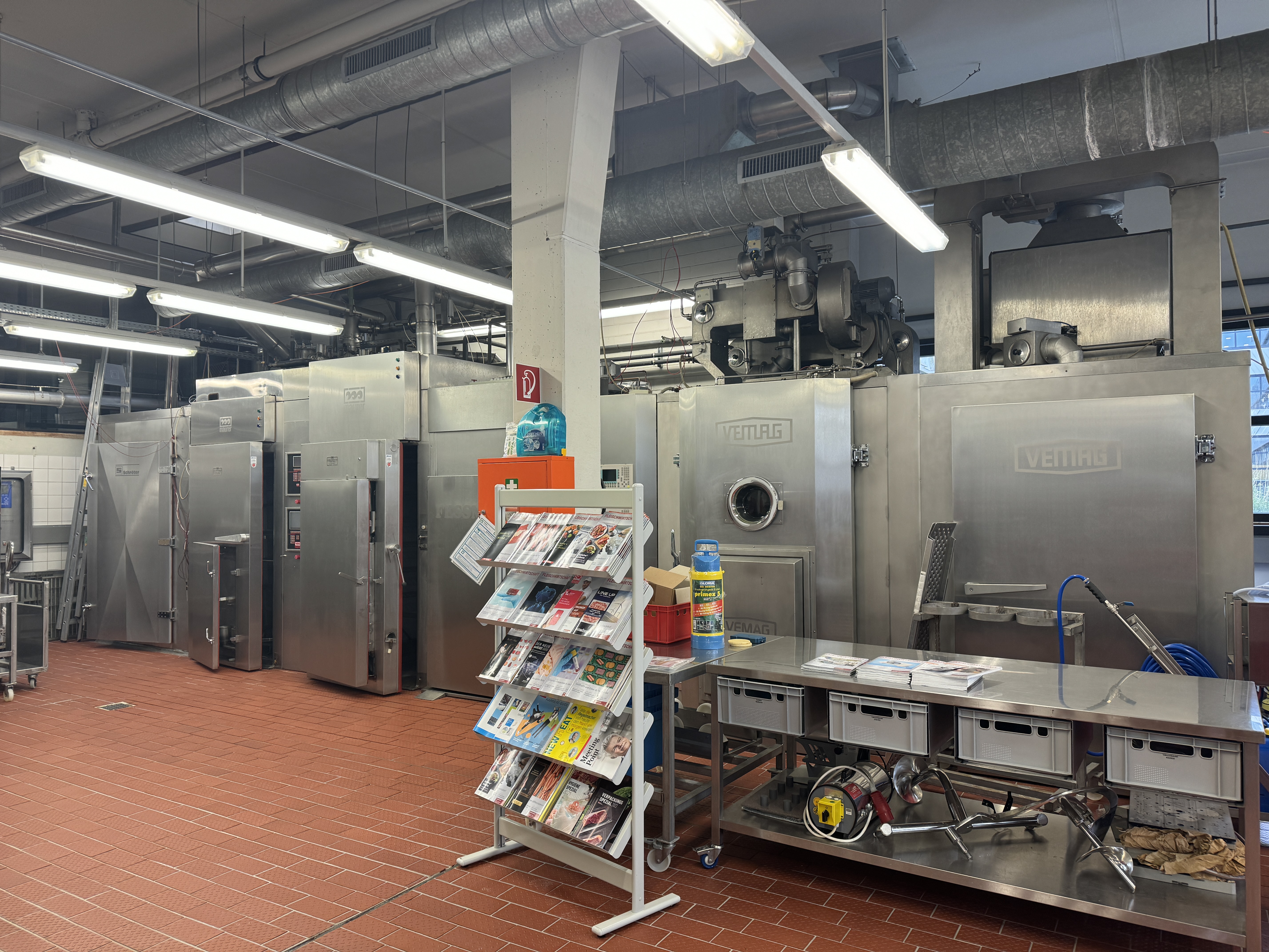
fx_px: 880
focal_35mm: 24
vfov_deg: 56.8
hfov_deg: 71.6
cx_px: 634
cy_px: 476
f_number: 1.78
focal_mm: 6.86
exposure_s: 1/100
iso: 100
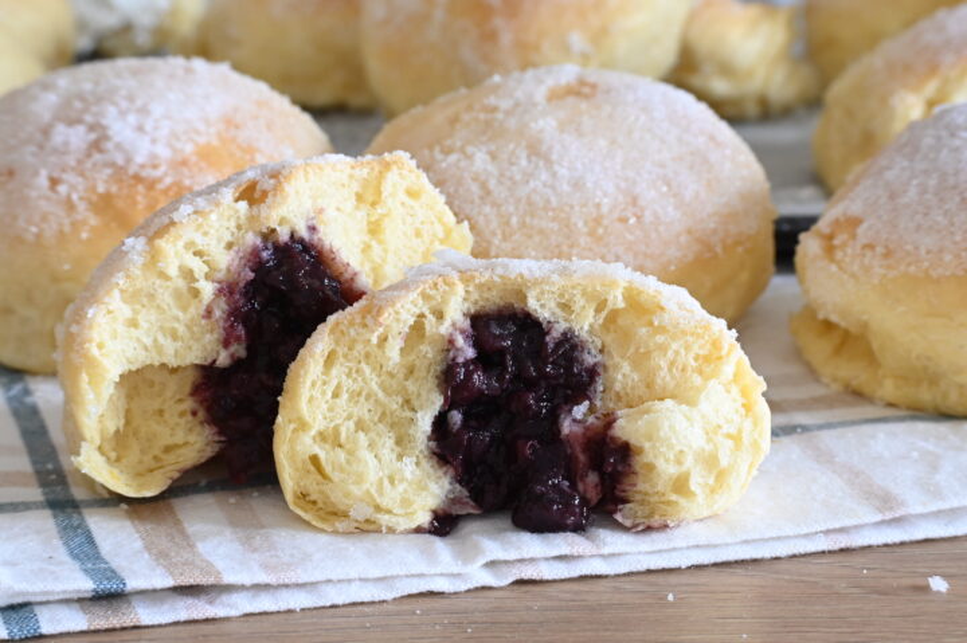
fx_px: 2899
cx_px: 484
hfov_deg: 18.9
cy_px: 322
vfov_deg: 12.7
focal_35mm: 108
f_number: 10
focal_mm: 72
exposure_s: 1/10
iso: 640
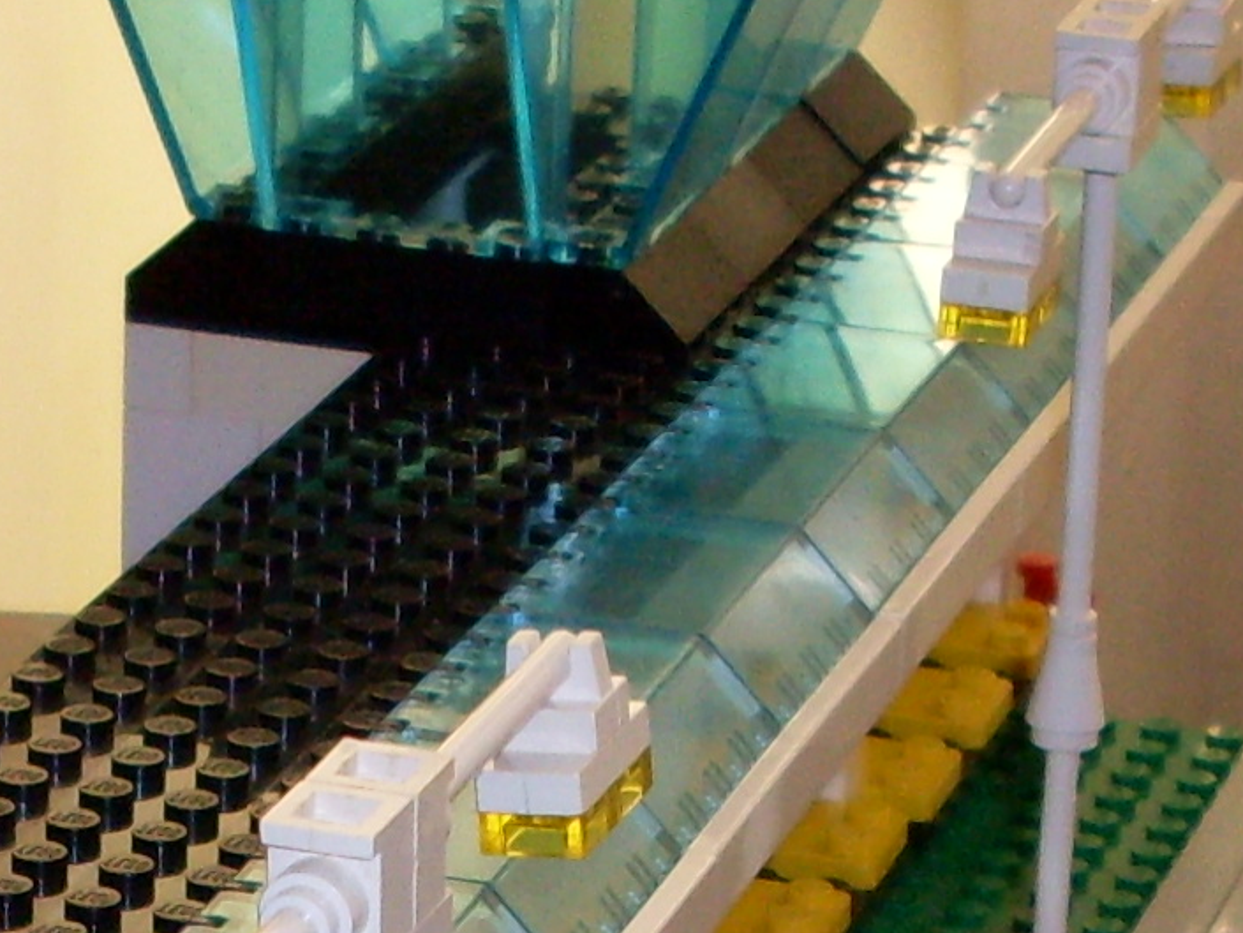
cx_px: 213
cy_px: 1769
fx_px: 6321
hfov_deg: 11.2
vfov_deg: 8.1
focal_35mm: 176
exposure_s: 1/45
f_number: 2.8
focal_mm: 6.3
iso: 100
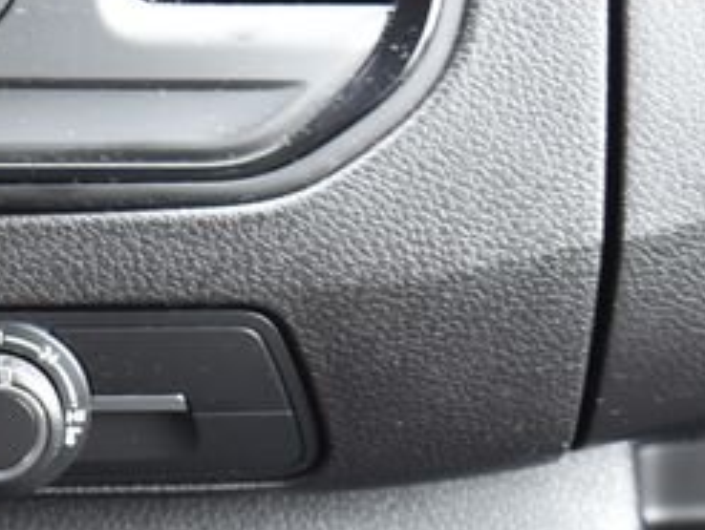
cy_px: 209
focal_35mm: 232
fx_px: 4730
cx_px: -496
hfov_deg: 8.3
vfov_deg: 6.4
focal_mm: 58
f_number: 4
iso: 500
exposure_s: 1/13
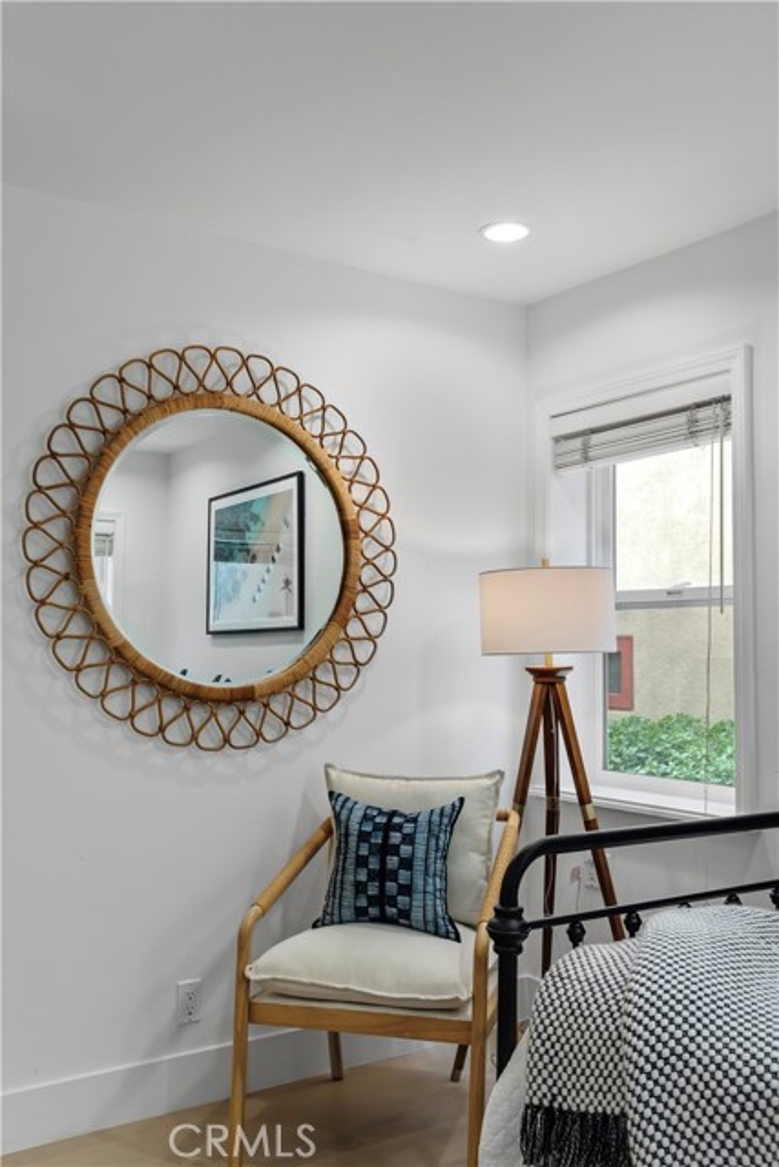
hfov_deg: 37.9
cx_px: 390
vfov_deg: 54.4
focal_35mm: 35
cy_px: 584
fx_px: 1135
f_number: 8
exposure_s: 1/30
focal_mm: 35
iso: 800
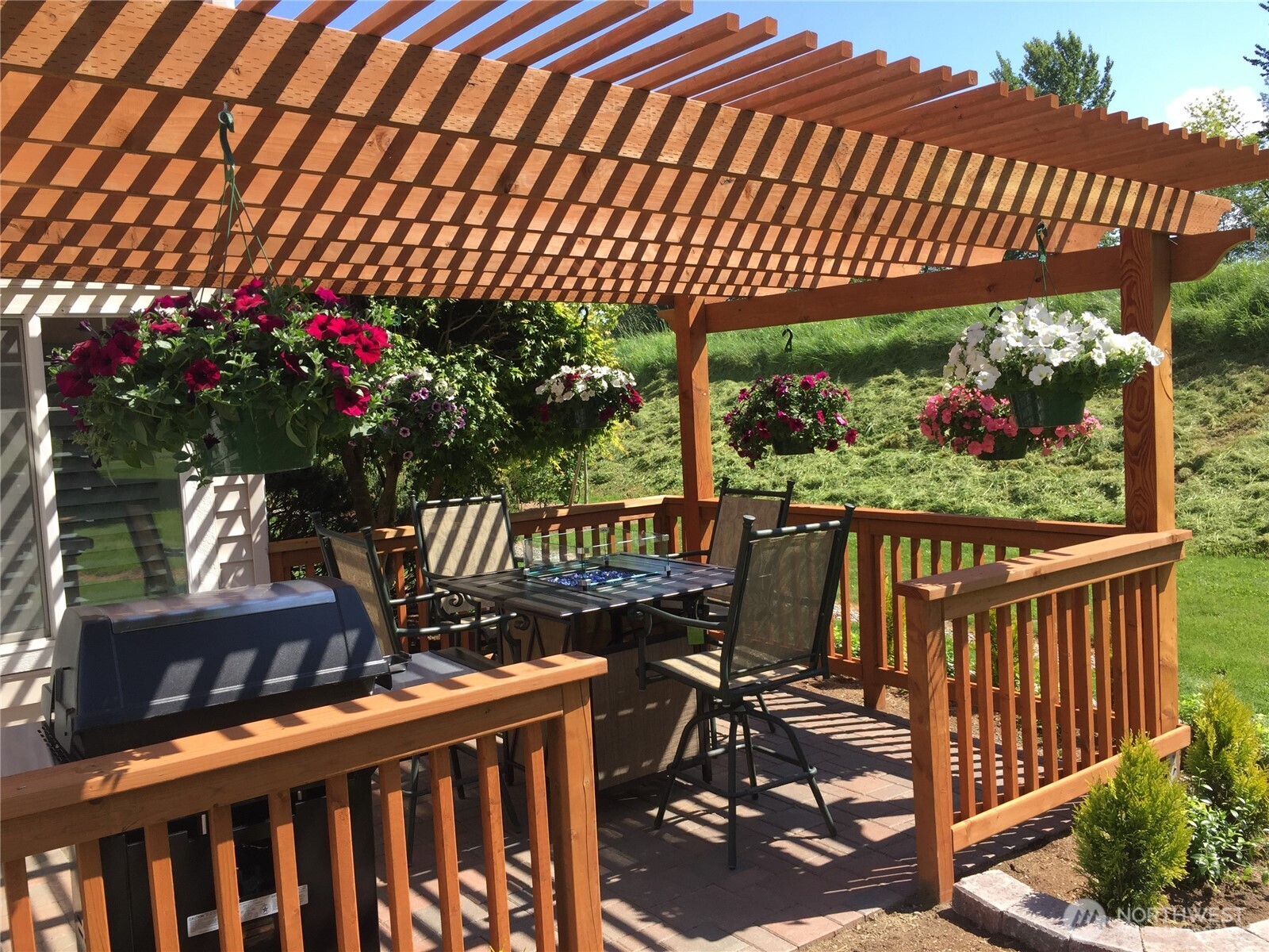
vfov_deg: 48.2
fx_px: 1063
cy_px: 476
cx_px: 634
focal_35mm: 29
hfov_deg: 61.7
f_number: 2.2
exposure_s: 1/791
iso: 32
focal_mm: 4.15
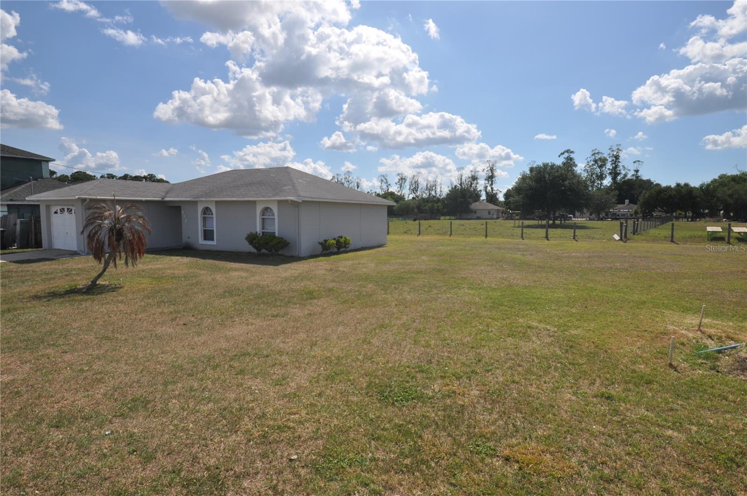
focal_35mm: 18
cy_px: 248
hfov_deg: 90.1
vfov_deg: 67.2
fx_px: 373
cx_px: 374
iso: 200
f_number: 10
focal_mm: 12
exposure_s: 1/400
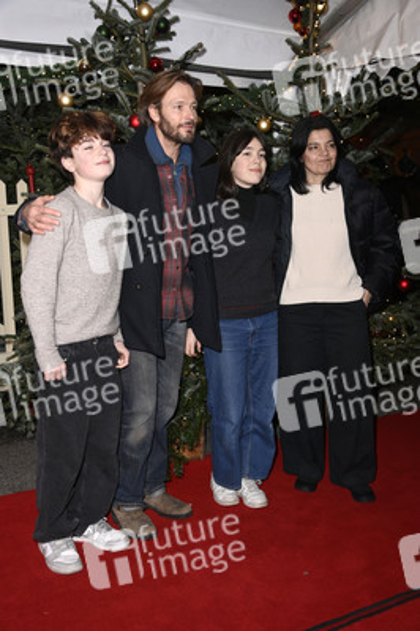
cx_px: 210
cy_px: 316
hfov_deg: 36.8
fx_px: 631
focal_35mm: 36
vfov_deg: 53.2
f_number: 5.6
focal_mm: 36
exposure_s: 1/250
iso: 1250
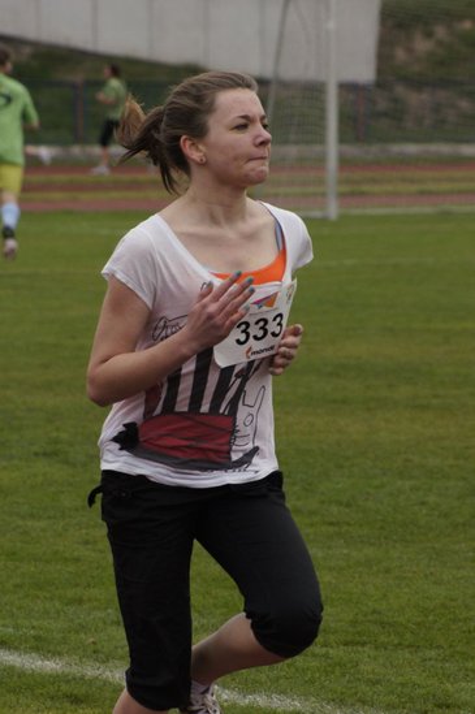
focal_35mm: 300
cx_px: 238
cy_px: 357
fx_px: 5948
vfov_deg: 6.9
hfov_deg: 4.6
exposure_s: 1/800
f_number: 10
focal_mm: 200
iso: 1600
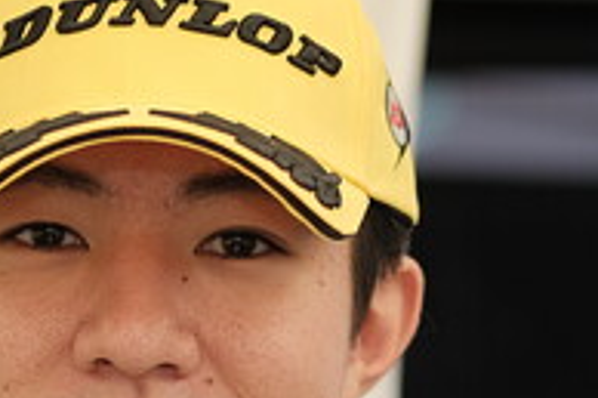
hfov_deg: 7.4
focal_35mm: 278
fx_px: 4614
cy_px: 555
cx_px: 213
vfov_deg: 4.9
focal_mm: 50
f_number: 2
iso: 320
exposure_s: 1/1100
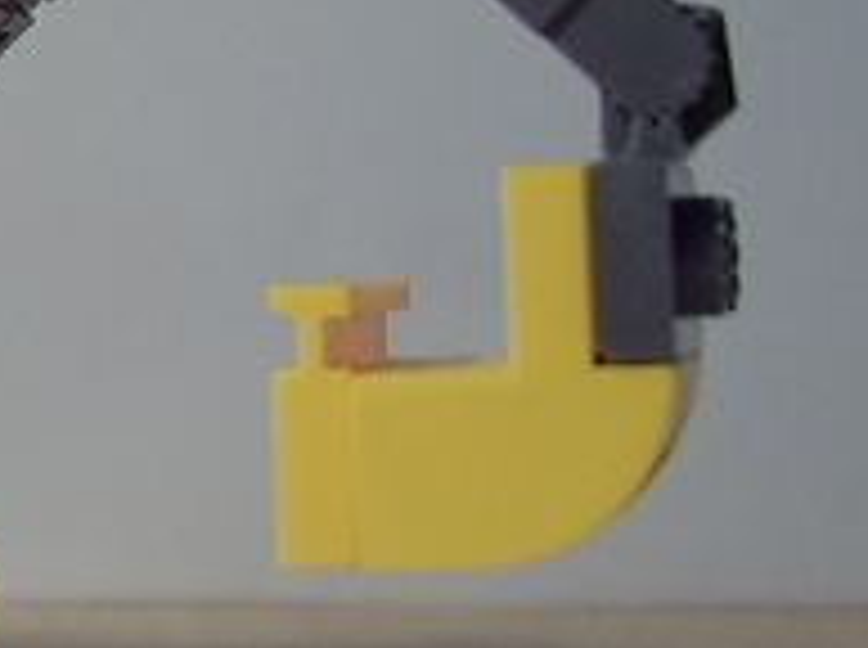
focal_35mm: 103
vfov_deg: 14.3
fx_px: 2578
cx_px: -319
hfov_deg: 17.7
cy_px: 202
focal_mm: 8.13
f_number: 2.7
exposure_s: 1/36
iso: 100
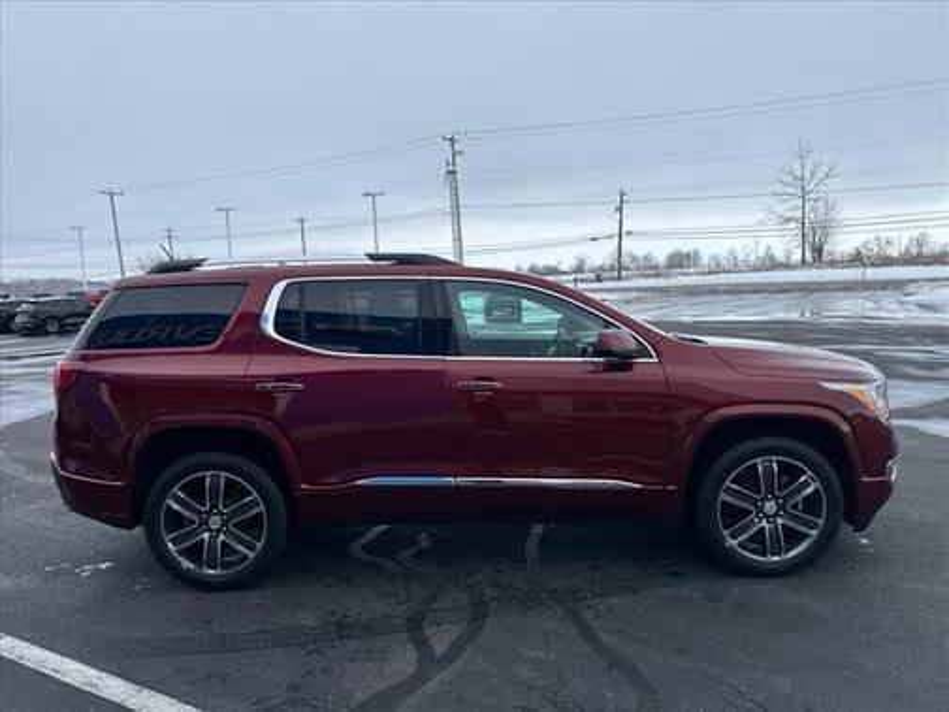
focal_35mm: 24
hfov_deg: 71.6
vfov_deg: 56.8
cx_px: 474
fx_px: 658
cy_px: 356
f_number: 1.78
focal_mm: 6.86
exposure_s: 1/894
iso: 80
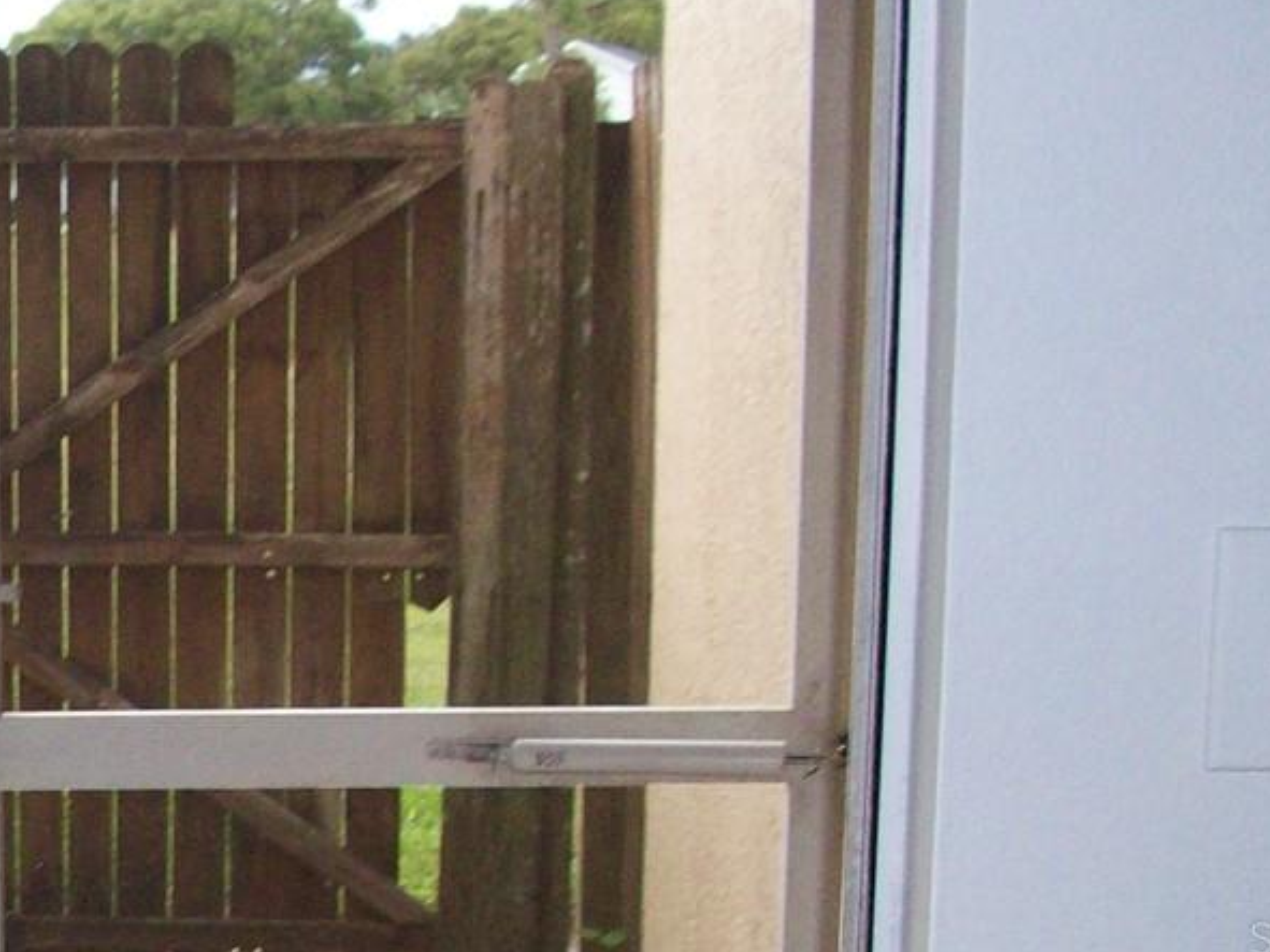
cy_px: 937
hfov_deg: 20.0
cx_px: -266
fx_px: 3375
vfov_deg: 15.8
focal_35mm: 92
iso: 160
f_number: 2.8
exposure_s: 1/60
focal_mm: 5.7
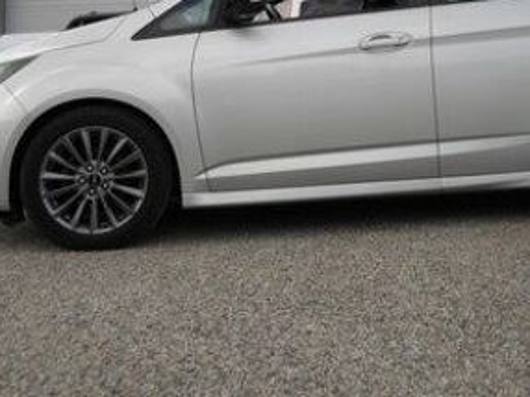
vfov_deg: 33.1
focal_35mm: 42
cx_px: 324
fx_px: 643
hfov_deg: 44.5
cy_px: 65
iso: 80
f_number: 2.5
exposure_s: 1/1000
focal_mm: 4.5
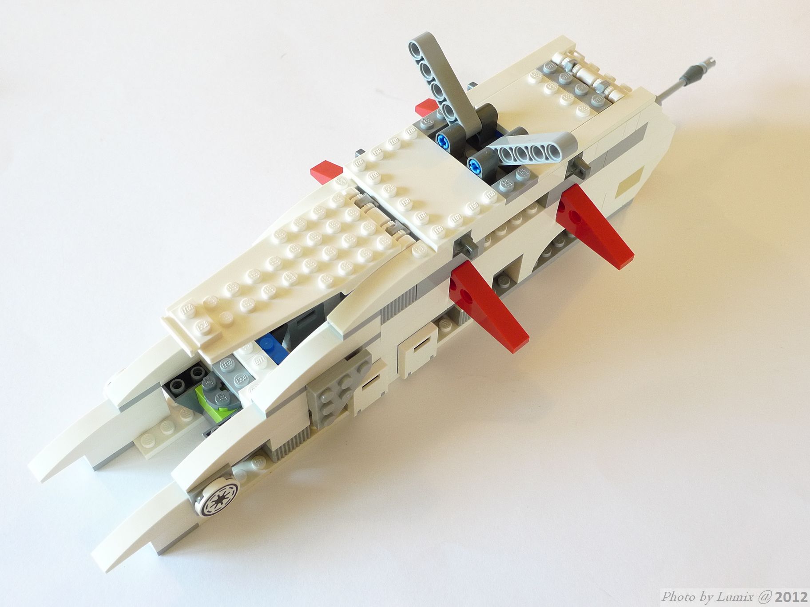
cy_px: 304
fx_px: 866
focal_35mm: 37
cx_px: 405
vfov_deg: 38.7
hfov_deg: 50.1
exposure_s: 1/15
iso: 200
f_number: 3.2
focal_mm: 7.9
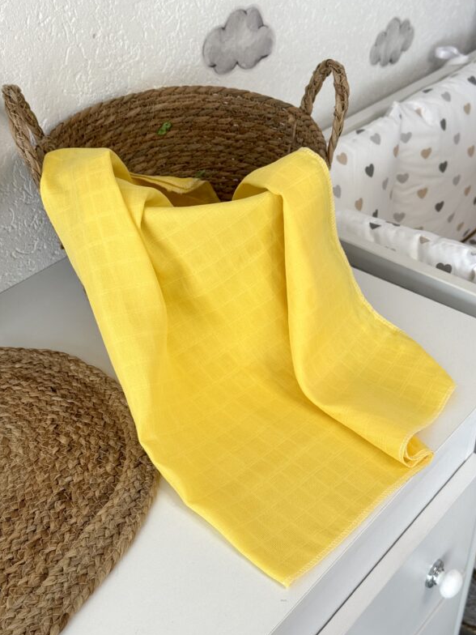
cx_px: 241
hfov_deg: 29.7
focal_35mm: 49
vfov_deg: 38.9
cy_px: 314
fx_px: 898
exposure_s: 1/351
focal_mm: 6.76
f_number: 1.78
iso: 64
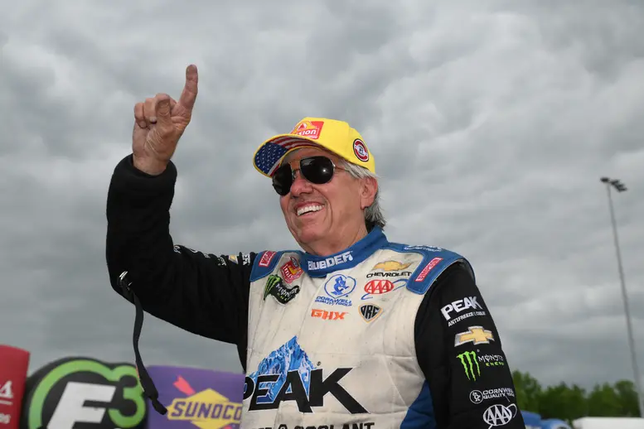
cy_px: 214
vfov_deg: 35.1
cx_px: 322
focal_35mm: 38
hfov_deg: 50.7
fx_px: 680
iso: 640
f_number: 4.5
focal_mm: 38
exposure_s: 1/1250
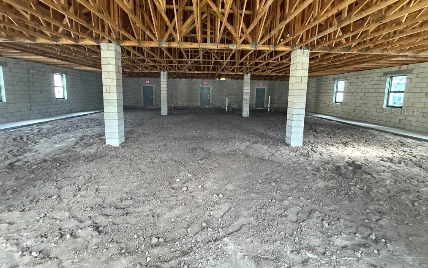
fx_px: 175
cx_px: 215
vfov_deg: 74.2
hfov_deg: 101.5
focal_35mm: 15
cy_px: 112
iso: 800
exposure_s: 1/60
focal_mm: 2.22
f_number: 2.2
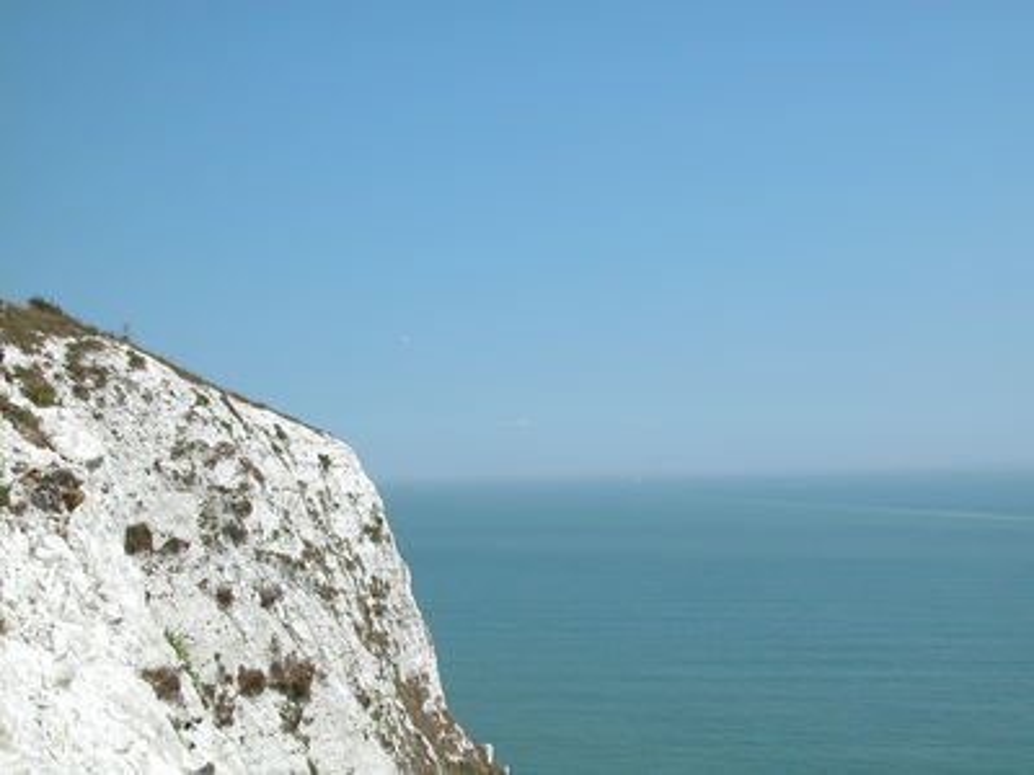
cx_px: 517
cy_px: 388
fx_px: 1613
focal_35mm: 54
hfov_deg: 35.5
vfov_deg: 27.0
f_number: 6.9
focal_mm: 13.7
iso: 100
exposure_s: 1/440
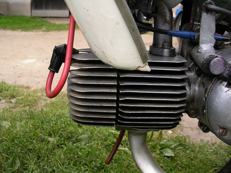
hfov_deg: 49.0
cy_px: 86
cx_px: 116
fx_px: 254
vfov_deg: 37.7
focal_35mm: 38
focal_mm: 5.8
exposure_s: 1/354
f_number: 2.8
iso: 50
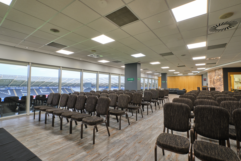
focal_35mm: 15
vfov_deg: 77.3
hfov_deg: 100.4
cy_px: 80
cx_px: 120
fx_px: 100
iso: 160
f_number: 9
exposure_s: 1/6
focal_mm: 10
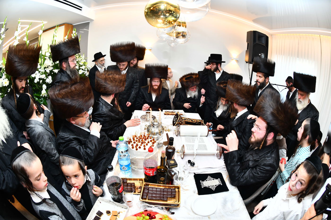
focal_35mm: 16
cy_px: 110
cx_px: 166
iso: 800
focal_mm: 16
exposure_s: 1/100
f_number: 5.6
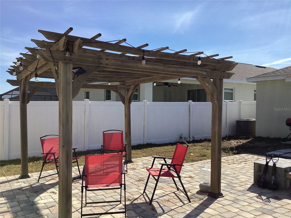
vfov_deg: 45.4
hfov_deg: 58.4
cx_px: 146
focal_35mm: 31
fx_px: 261
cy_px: 109
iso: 25
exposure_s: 1/1773
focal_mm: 3.3
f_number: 2.4
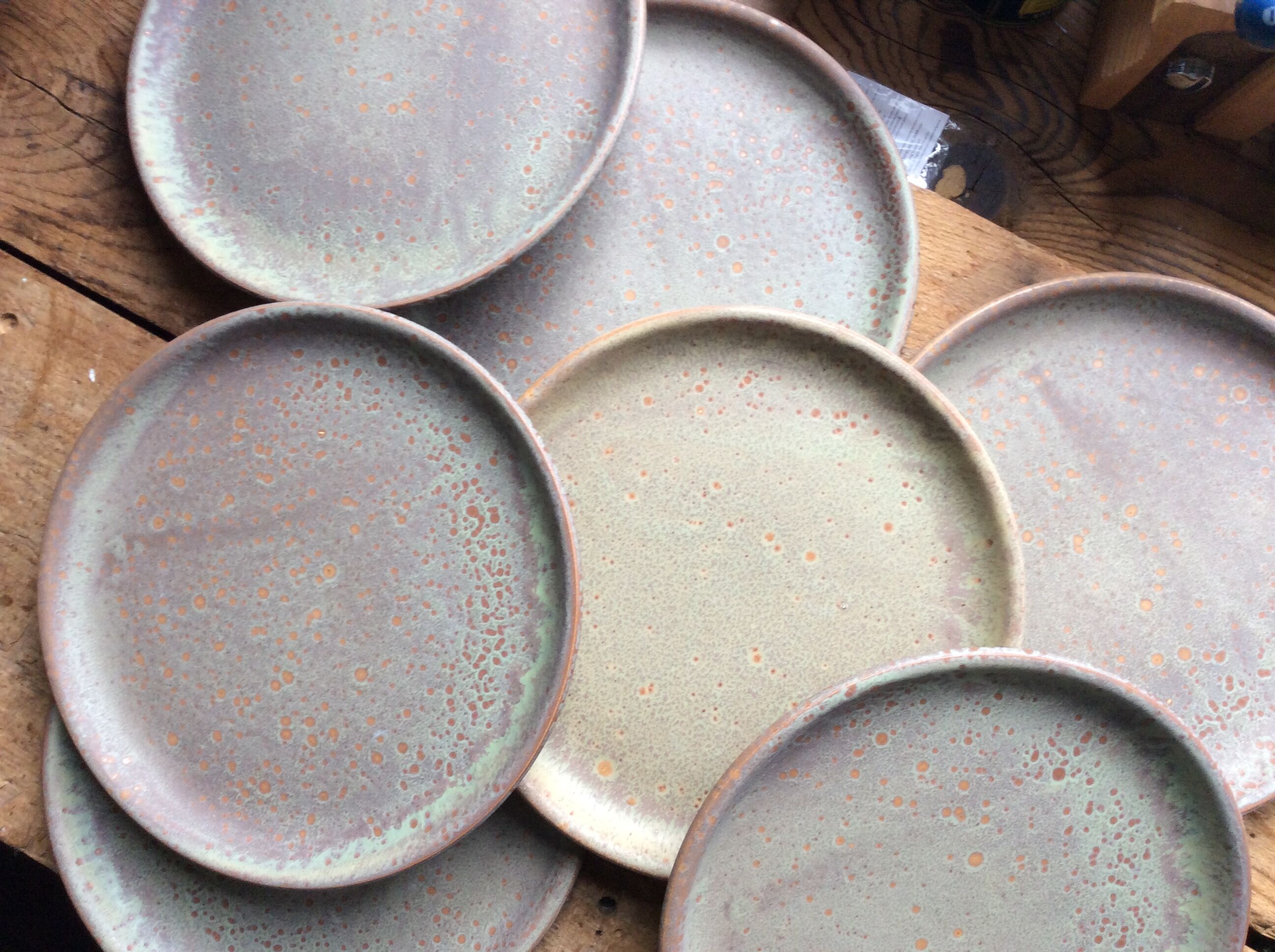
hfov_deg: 56.9
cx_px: 638
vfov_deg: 44.1
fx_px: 1177
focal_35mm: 32
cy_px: 476
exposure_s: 1/25
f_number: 2.4
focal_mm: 3.3
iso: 64
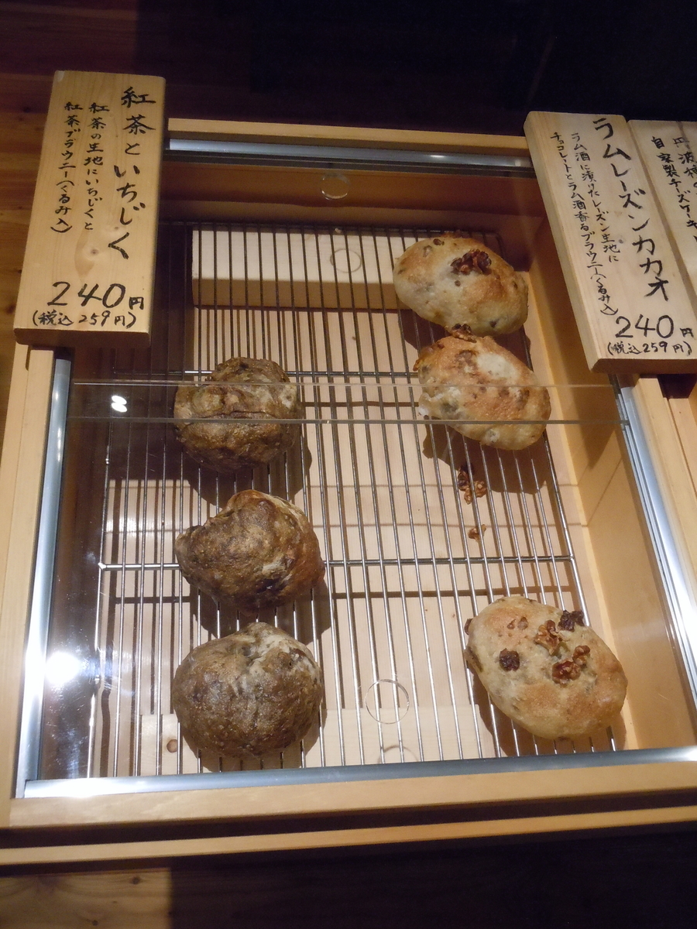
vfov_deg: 55.4
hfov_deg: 42.9
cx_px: 348
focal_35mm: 33
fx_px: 886
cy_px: 464
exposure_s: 1/100
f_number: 4
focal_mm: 5.9
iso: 800
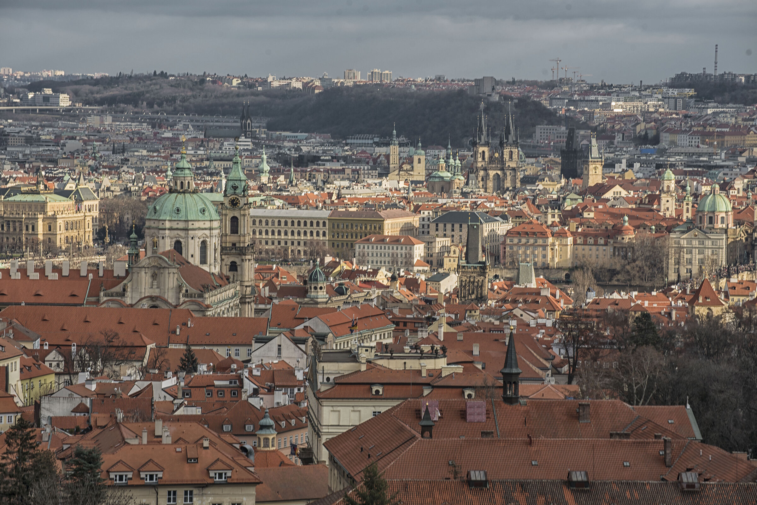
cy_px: 252
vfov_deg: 8.9
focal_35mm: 155
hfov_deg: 13.2
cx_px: 378
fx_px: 3260
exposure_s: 1/125
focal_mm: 155
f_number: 11
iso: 100
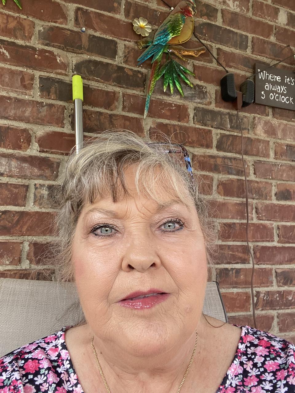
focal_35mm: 30
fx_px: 341
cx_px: 148
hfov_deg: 46.8
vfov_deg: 60.0
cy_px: 196
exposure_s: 1/122
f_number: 2.2
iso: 64
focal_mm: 2.71
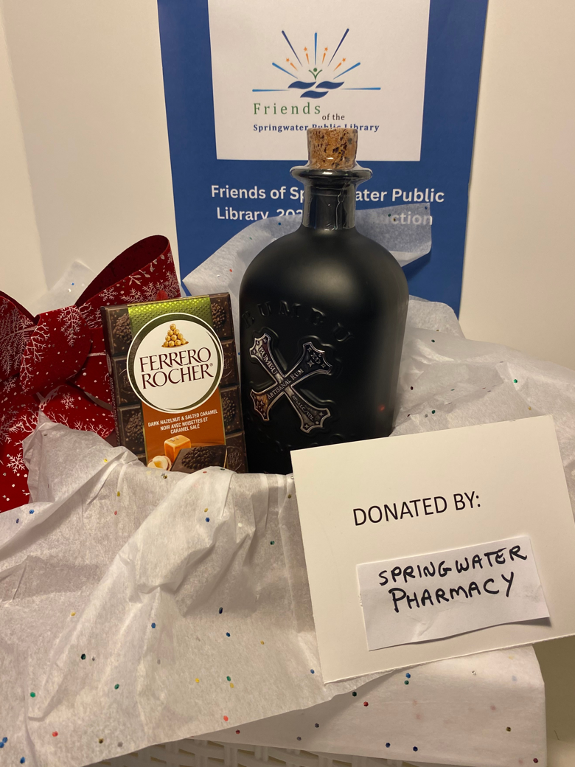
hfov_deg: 46.7
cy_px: 337
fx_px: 664
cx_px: 256
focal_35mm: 30
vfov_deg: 59.8
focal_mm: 4.25
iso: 80
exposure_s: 1/120
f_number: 1.8
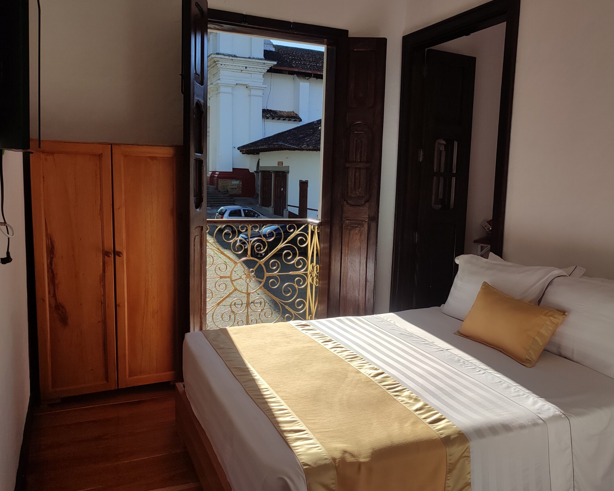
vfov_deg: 50.0
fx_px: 527
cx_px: 328
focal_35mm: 29
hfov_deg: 60.4
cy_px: 235
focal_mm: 6.04
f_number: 1.9
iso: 50
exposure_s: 1/1158
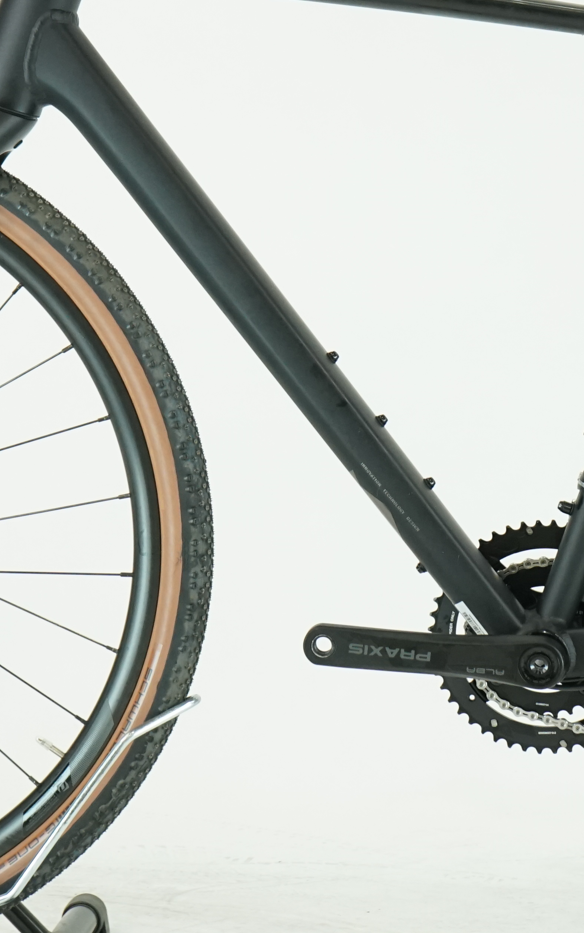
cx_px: 441
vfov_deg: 14.3
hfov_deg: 9.0
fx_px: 3717
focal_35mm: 146
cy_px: 277
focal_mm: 60
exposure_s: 1/200
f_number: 5.6
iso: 1600
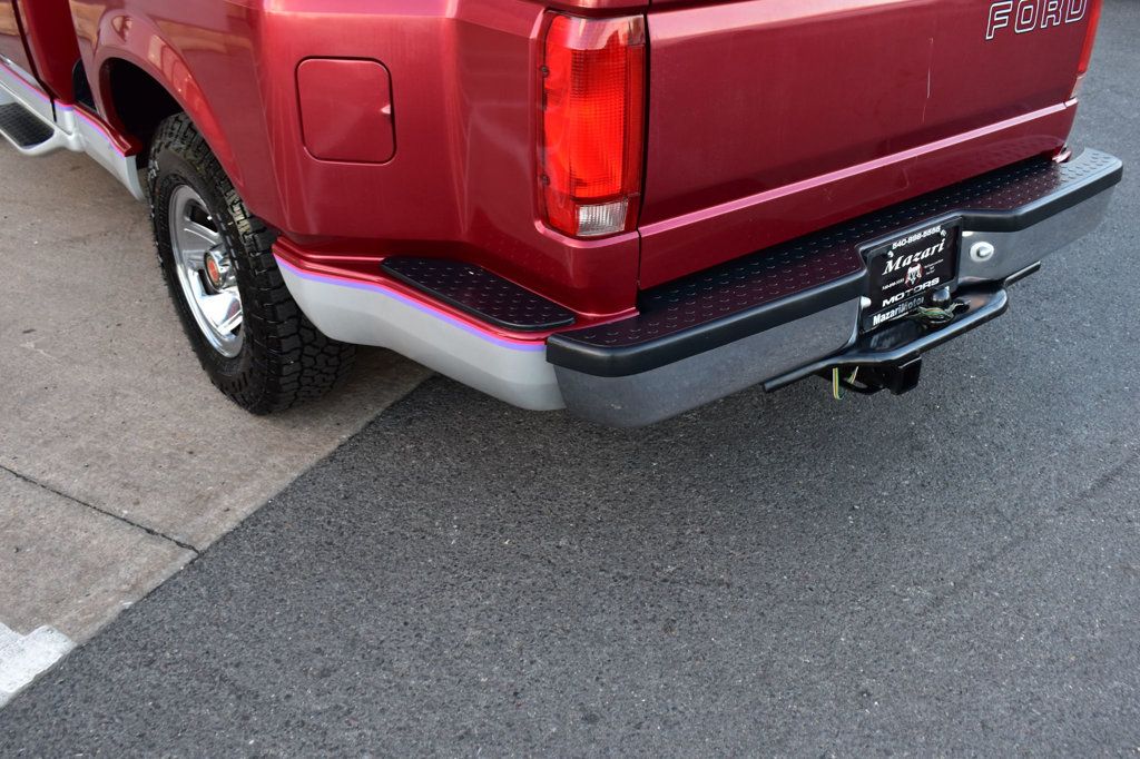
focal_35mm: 33
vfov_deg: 39.9
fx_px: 1045
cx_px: 570
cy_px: 380
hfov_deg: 57.2
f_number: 7.1
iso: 400
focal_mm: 22
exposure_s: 1/25
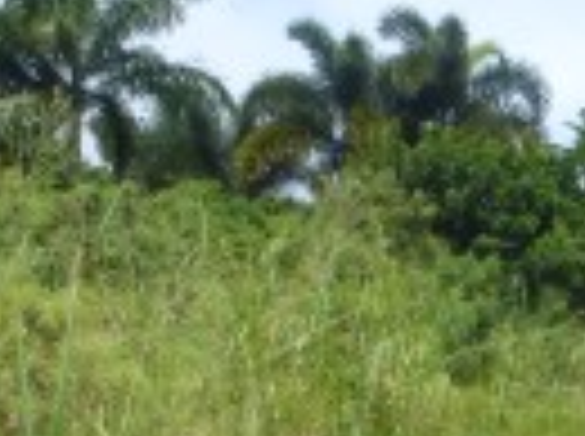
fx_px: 2598
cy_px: 827
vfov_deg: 9.1
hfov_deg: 12.8
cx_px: 423
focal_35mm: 154
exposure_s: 1/800
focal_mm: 4.3
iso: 100
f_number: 4
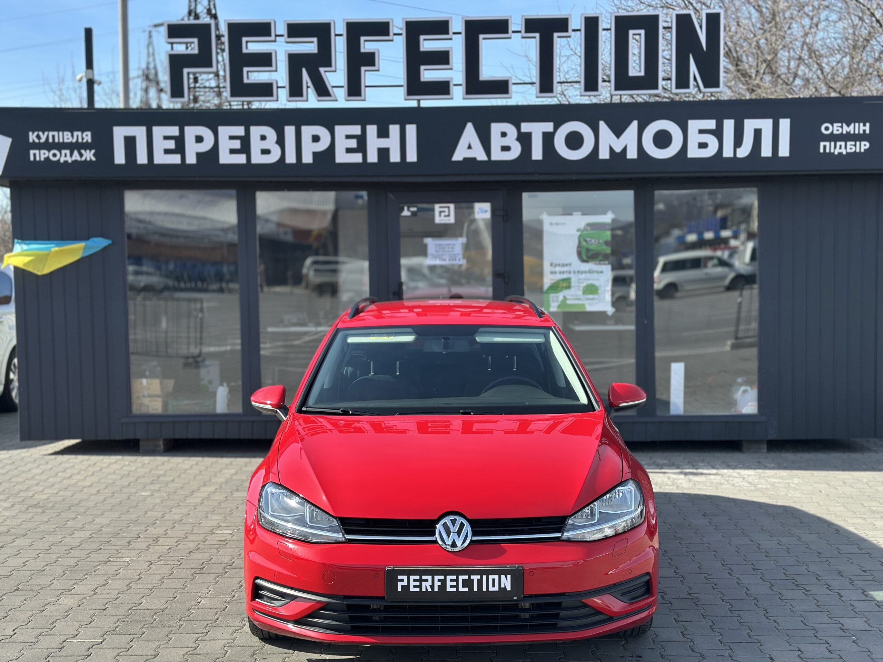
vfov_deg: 30.3
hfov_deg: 39.7
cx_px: 442
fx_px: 1224
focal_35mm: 48
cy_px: 331
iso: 100
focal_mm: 6.86
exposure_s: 1/2114
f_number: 1.78
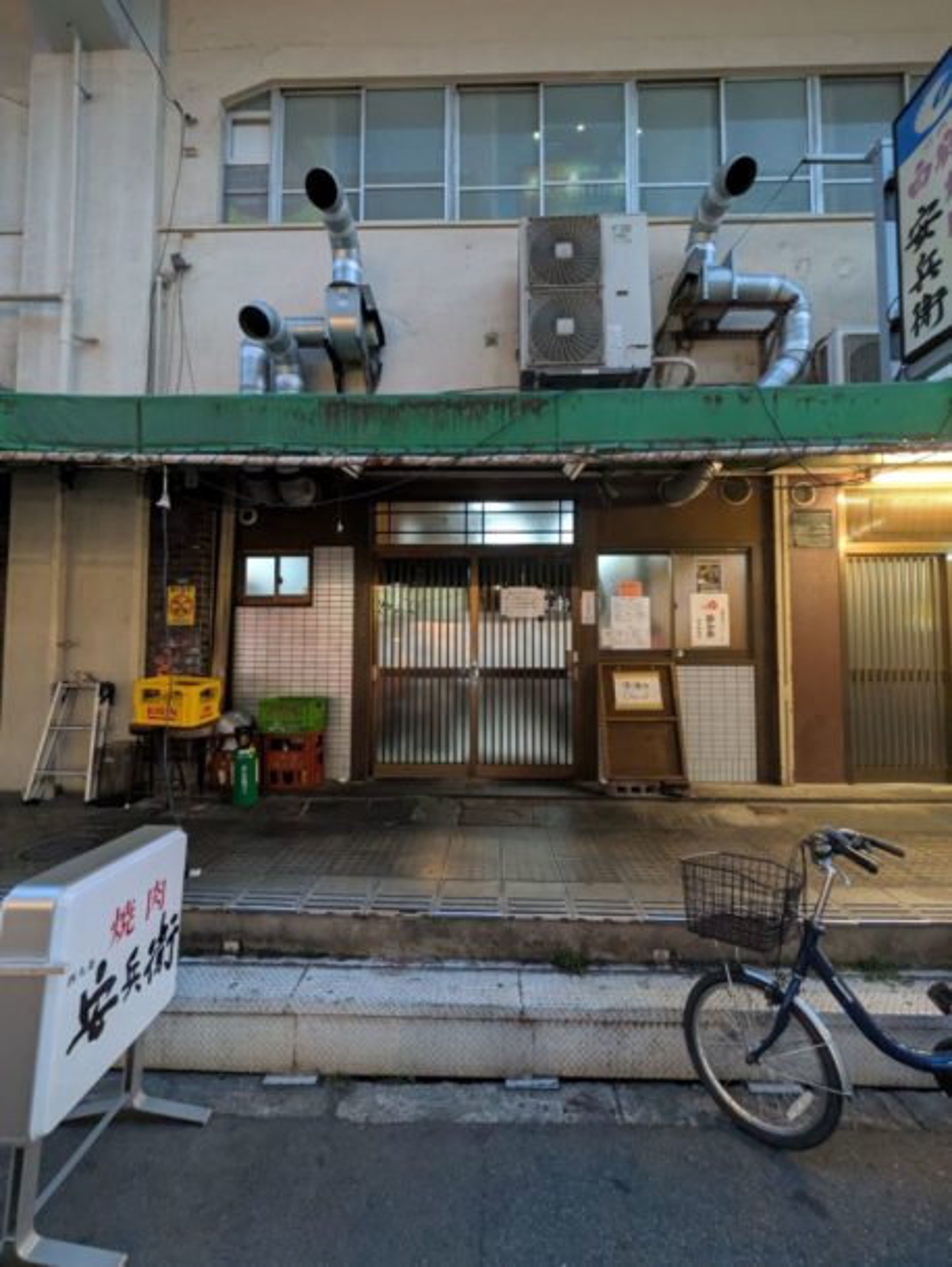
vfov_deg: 102.0
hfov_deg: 85.7
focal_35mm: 14
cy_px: 634
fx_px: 513
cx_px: 476
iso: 379
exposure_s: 1/33.3
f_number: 2.2
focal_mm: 1.83
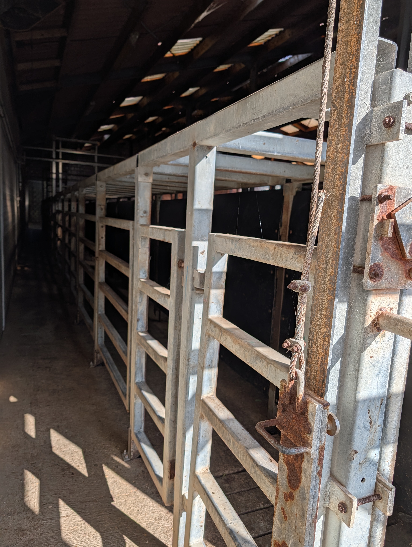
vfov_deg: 71.5
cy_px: 274
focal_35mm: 24
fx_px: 380
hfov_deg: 56.9
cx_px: 206
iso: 21
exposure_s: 1/751
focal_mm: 6.9
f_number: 1.68
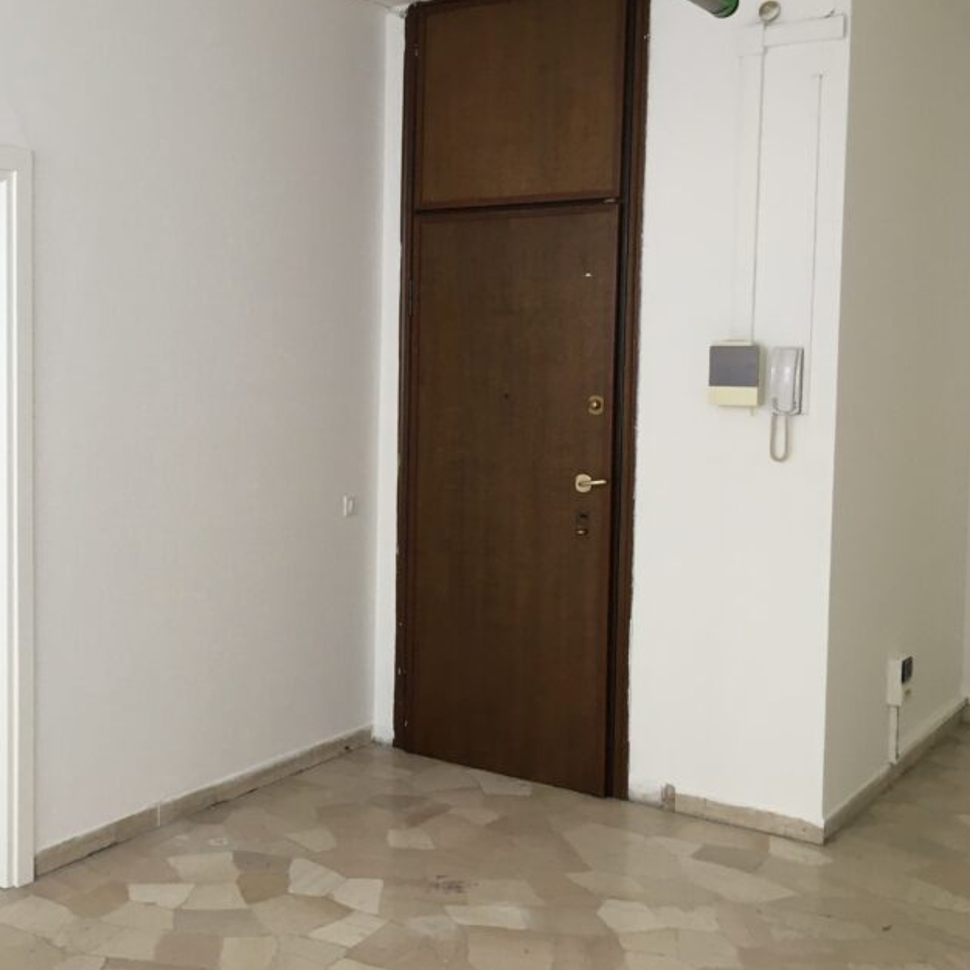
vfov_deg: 40.0
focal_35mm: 42
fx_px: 1332
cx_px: 222
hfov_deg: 38.8
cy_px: 428
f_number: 2.2
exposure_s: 1/33
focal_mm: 4.15
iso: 100
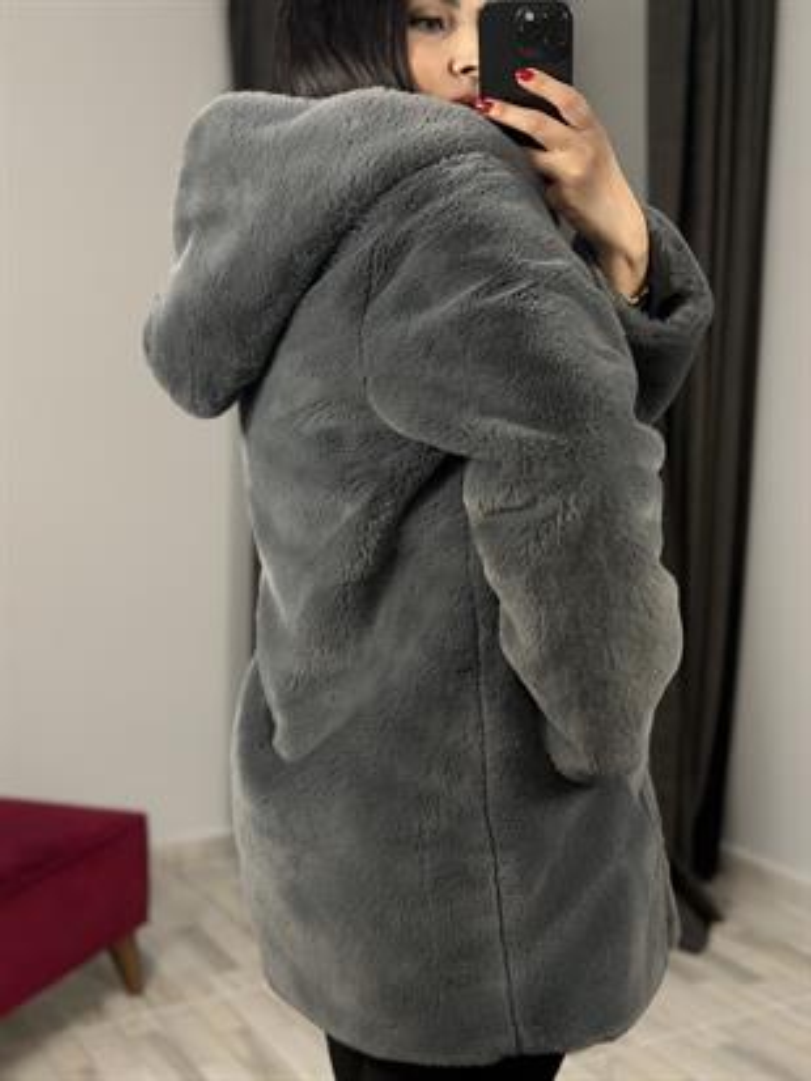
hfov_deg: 30.3
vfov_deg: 39.6
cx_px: 406
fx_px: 1499
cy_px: 540
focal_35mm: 48
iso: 125
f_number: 1.78
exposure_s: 1/100
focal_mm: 6.86
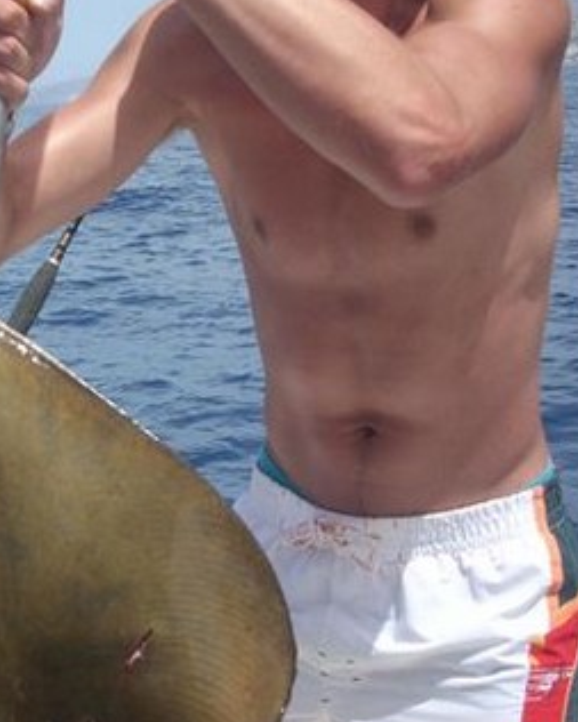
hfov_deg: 21.0
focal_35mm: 72
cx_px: 126
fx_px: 1539
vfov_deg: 26.4
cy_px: 299
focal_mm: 6.2
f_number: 5.6
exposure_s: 1/273
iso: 64
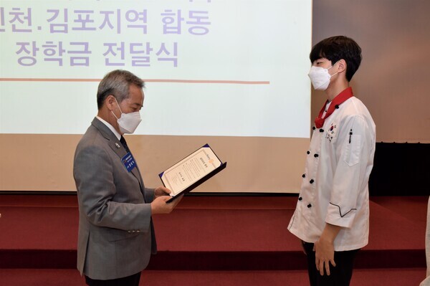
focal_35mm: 29
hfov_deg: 63.7
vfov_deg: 44.9
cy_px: 143
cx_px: 215
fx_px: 346
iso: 2200
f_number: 9
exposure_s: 1/100
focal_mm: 29
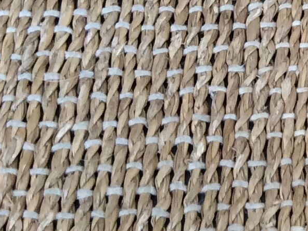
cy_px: -58
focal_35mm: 140
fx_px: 1245
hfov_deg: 13.1
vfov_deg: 10.4
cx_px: 495
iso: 80
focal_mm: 3.3
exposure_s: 1/25
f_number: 2.4
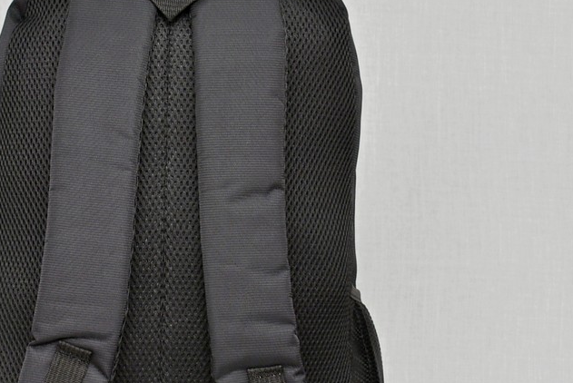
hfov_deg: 14.9
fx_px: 2183
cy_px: 231
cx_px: 201
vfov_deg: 10.0
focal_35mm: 137
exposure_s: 1/60
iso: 100
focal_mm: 45
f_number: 5.6
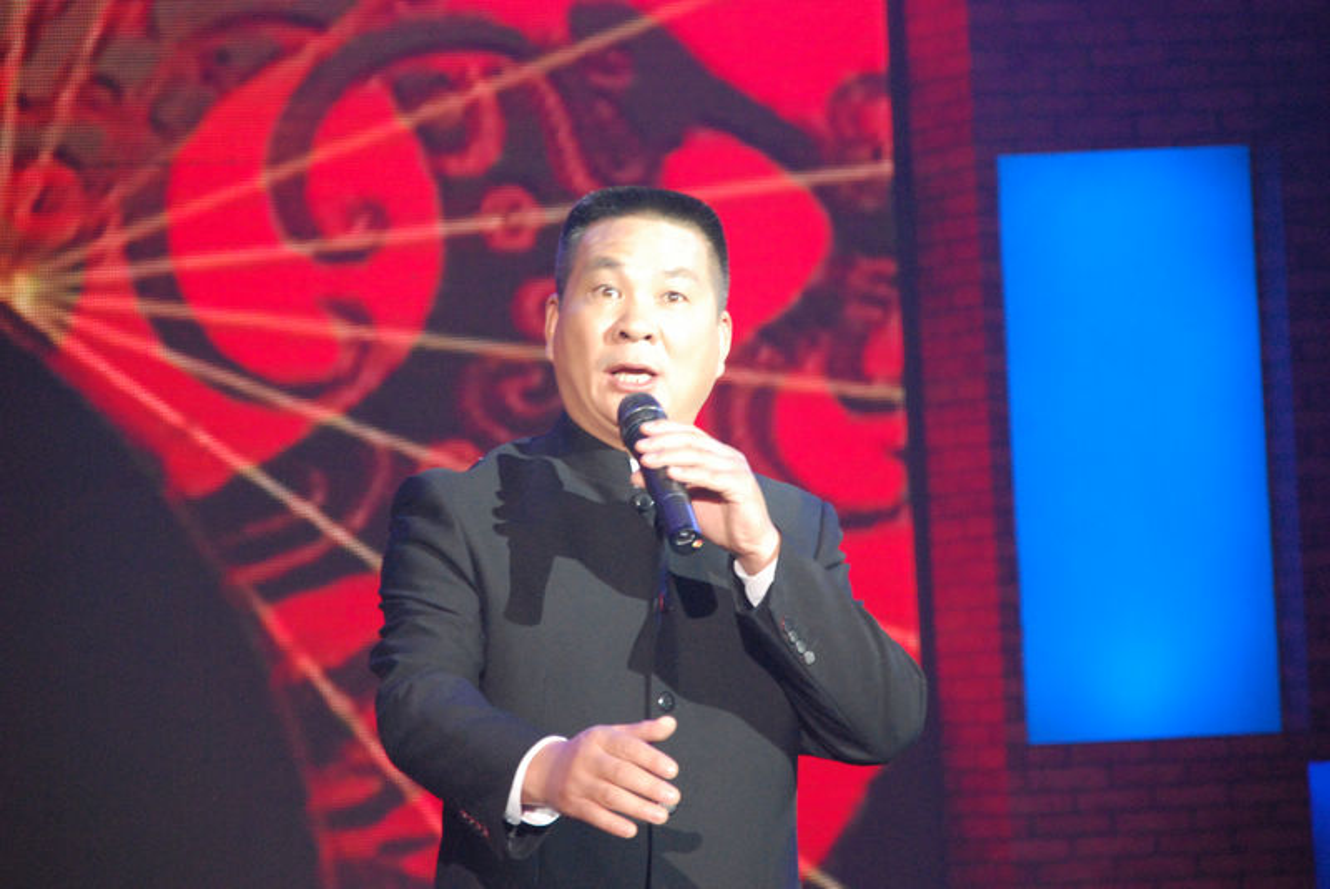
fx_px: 9984
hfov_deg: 7.6
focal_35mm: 270
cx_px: 665
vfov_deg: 5.1
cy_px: 444
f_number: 6.3
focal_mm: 180
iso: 1600
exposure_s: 1/50
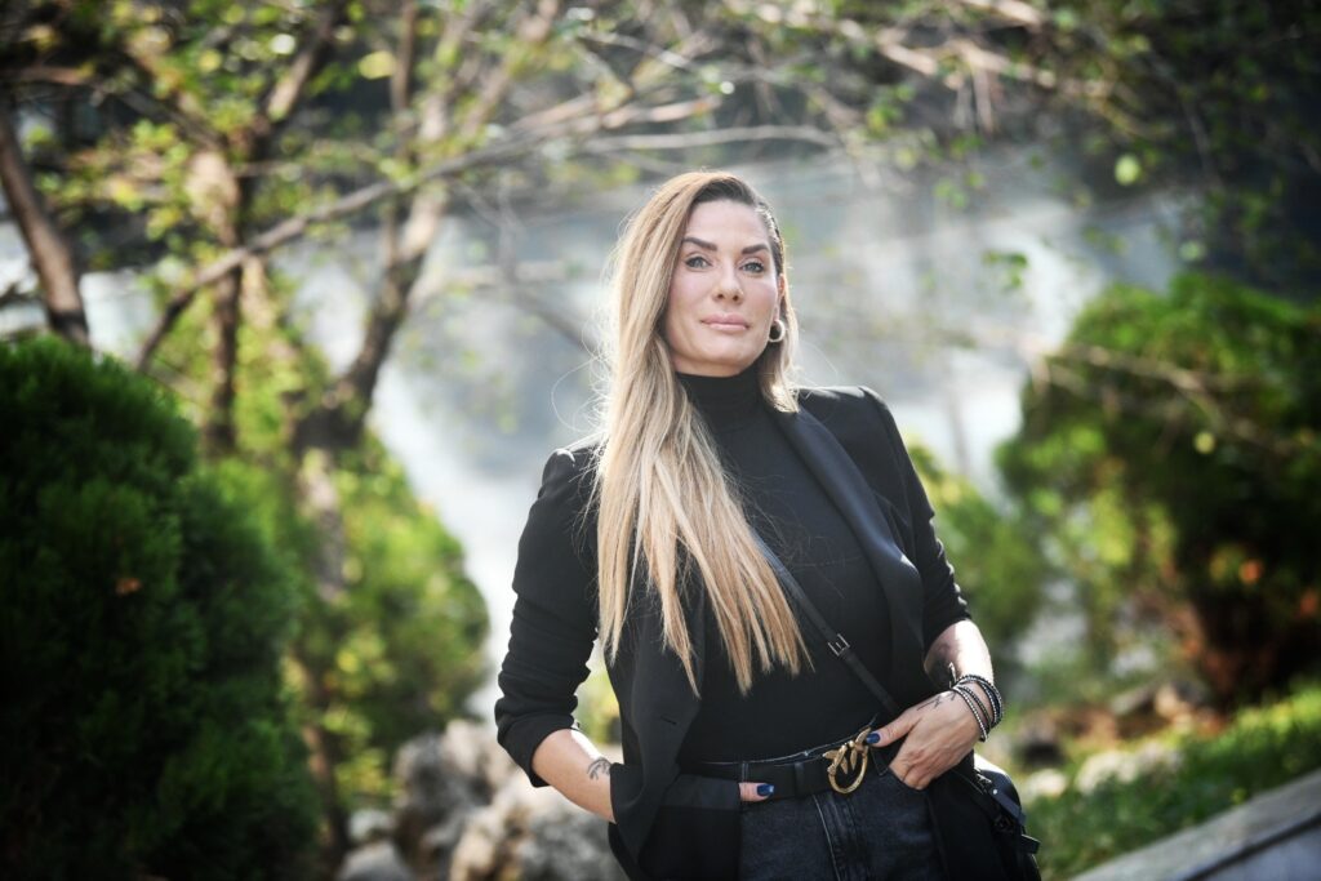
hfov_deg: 20.0
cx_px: 660
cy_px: 440
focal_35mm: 102
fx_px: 3743
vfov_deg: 13.4
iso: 2000
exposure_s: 1/2500
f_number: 2.8
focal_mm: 102
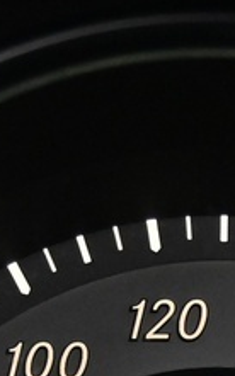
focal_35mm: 258
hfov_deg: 5.1
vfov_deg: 7.9
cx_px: 237
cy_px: 657
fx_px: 2643
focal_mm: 23
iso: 2000
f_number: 4.2
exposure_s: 1/40
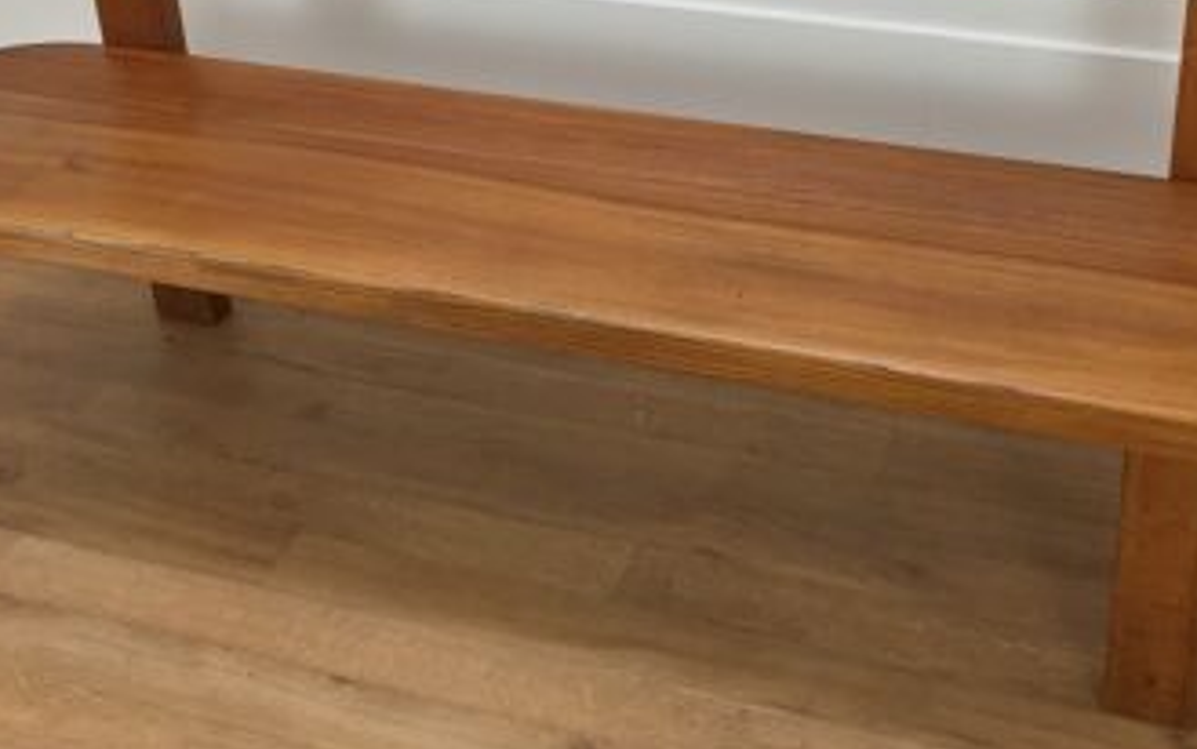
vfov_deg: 22.6
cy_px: 69
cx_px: 640
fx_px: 1828
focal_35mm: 56
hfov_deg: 36.2
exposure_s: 1/33
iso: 40
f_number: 2.2
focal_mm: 4.15
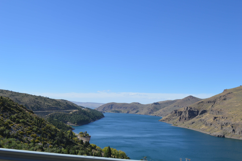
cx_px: 121
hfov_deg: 57.3
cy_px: 80
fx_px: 222
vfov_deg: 39.9
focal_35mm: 33
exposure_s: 1/250
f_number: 8
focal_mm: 22
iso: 100
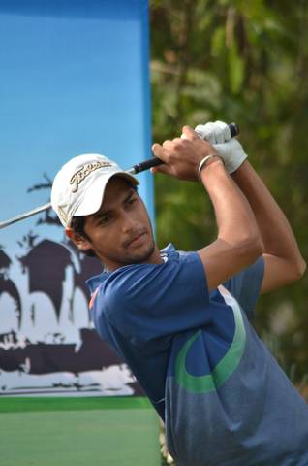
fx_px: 5800
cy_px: 233
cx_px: 154
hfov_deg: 3.0
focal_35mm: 450
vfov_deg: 4.6
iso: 320
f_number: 5.6
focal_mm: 300
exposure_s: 1/800
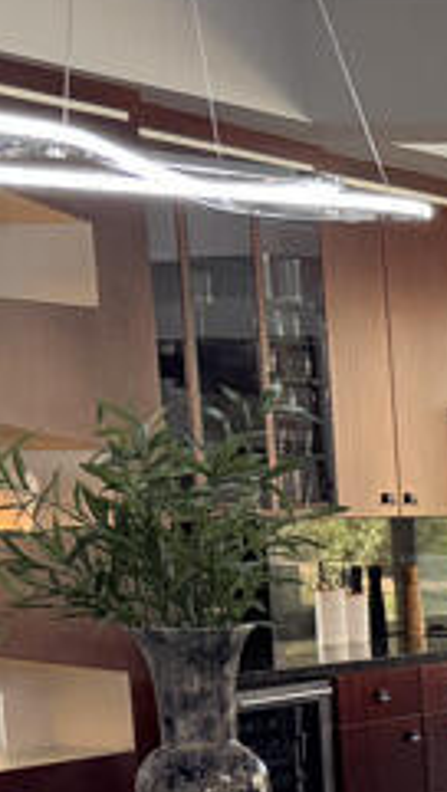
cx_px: 1522
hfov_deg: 8.4
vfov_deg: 18.6
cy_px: 845
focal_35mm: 111
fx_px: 2333
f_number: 1.78
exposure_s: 1/164
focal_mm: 6.76
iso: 200
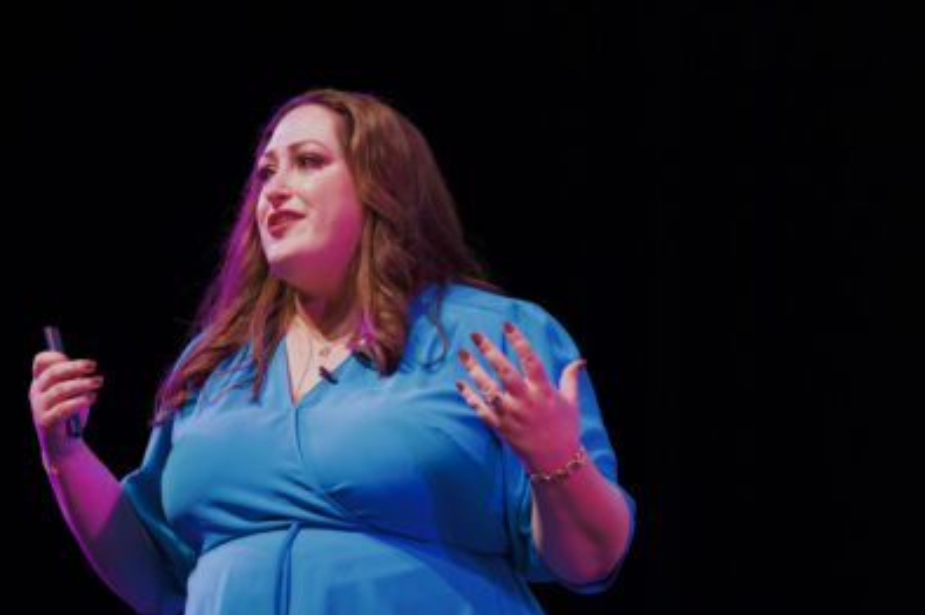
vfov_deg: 5.6
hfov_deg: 8.3
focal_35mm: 247
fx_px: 6341
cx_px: 315
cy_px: 427
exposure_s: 1/160
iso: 800
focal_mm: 162
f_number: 2.8
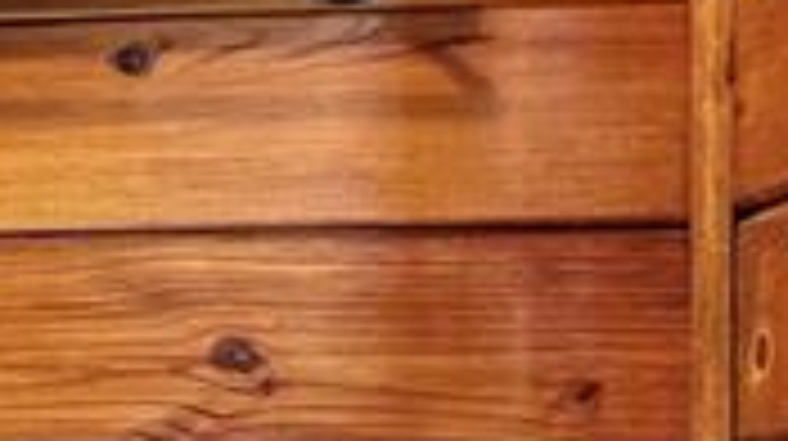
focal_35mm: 153
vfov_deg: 7.8
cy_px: 506
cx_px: -1063
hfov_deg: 11.7
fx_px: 3193
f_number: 1.78
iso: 500
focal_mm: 6.76
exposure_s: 1/60
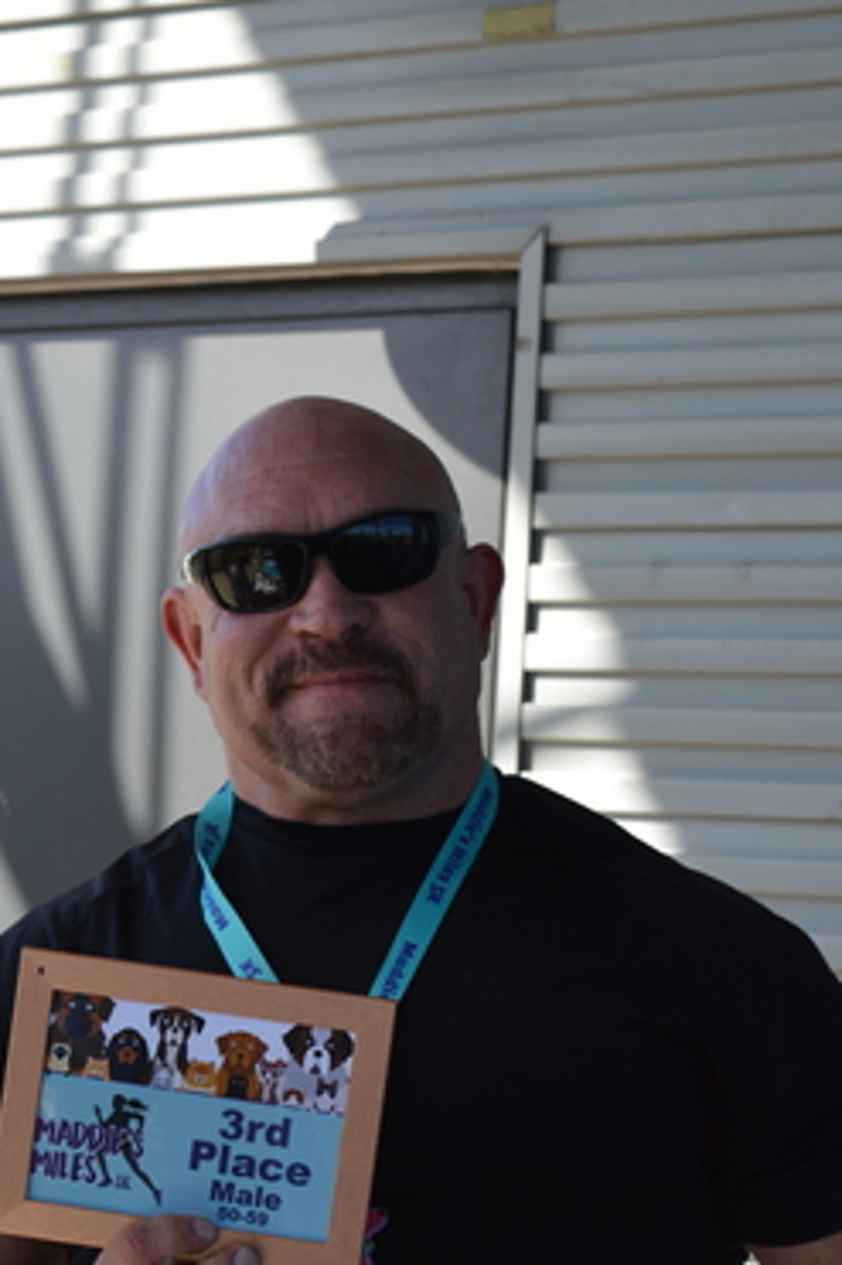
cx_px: 378
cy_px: 917
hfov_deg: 15.3
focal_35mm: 89
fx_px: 3125
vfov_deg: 22.7
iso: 100
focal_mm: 40
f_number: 6.3
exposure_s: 1/160
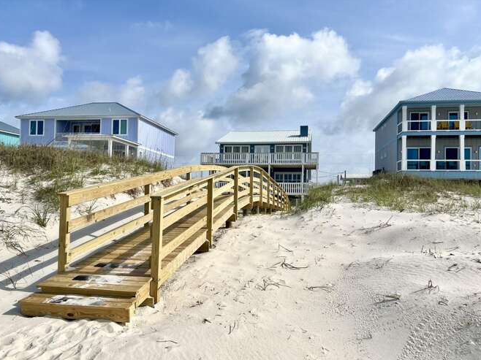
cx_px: 242
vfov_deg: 51.3
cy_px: 185
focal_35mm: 27
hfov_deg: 65.3
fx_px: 375
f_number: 1.5
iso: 50
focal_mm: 5.7
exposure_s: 1/9434
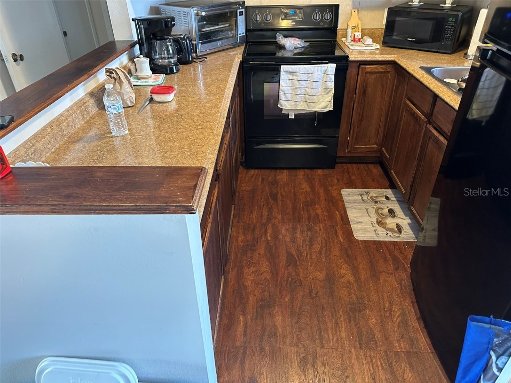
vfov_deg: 56.8
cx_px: 256
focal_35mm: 24
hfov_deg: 71.6
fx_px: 354
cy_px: 192
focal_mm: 6.86
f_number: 1.78
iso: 400
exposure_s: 1/60
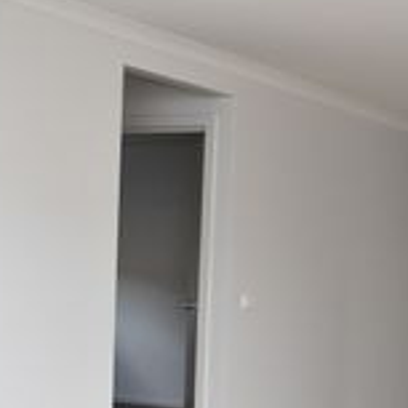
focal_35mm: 86
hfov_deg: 19.5
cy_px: 377
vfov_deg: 19.7
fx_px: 1147
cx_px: 416
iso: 800
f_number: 5.6
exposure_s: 1/125
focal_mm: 22
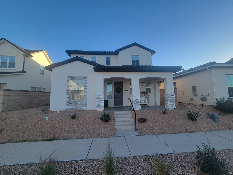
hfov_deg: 106.2
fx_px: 88
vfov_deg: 89.9
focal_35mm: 13
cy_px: 88
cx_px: 116
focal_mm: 2.2
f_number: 2.2
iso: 50
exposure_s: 1/423
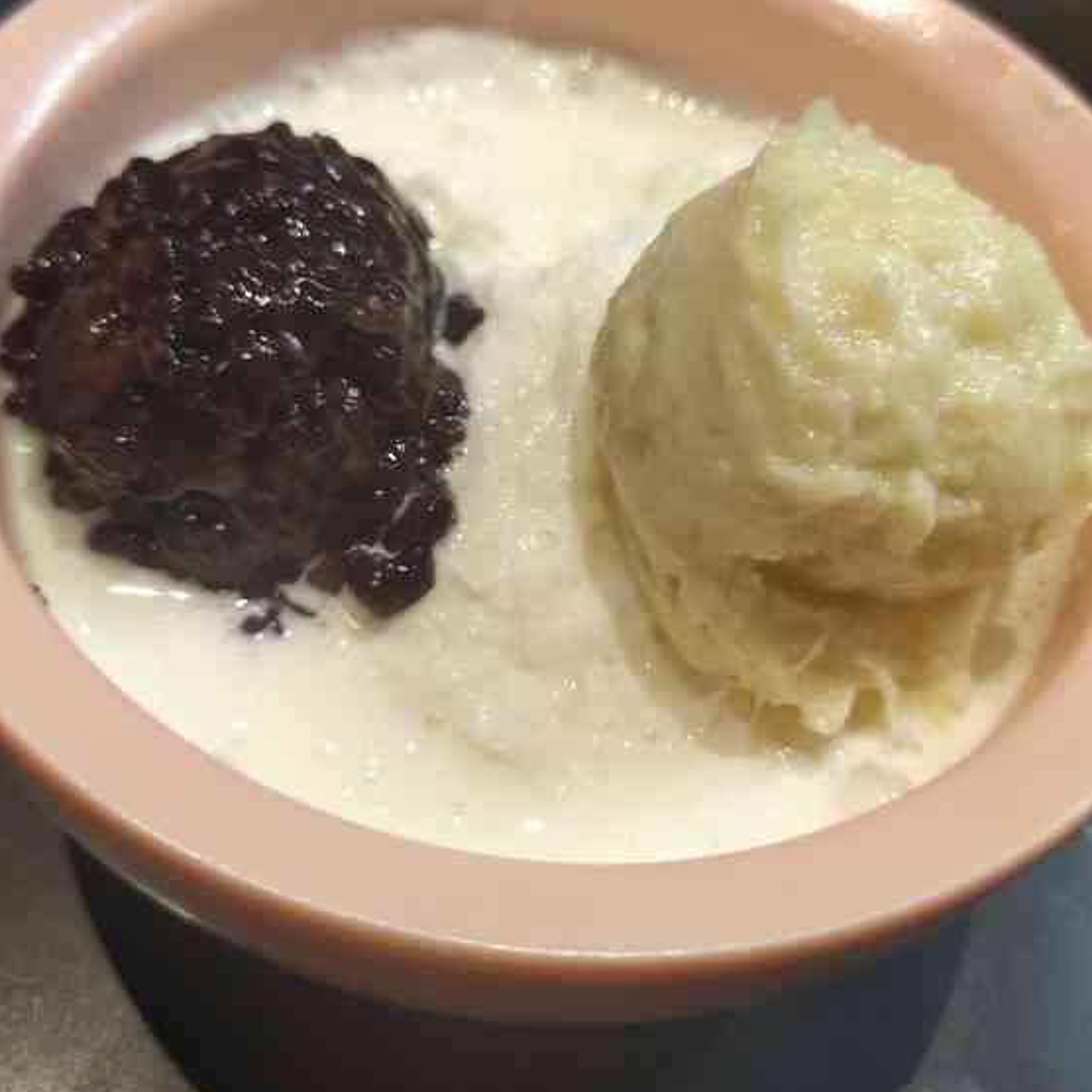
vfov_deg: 39.1
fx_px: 1535
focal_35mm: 43
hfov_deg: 39.2
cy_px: 461
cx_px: 526
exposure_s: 1/100
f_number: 1.8
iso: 241
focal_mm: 4.27
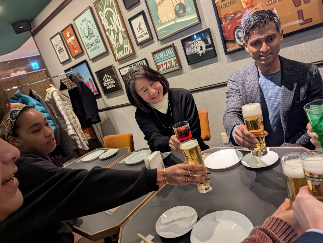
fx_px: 224
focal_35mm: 24
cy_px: 122
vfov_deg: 56.9
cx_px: 162
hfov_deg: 71.5
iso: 1057
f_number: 1.85
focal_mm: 6.81
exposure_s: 1/100
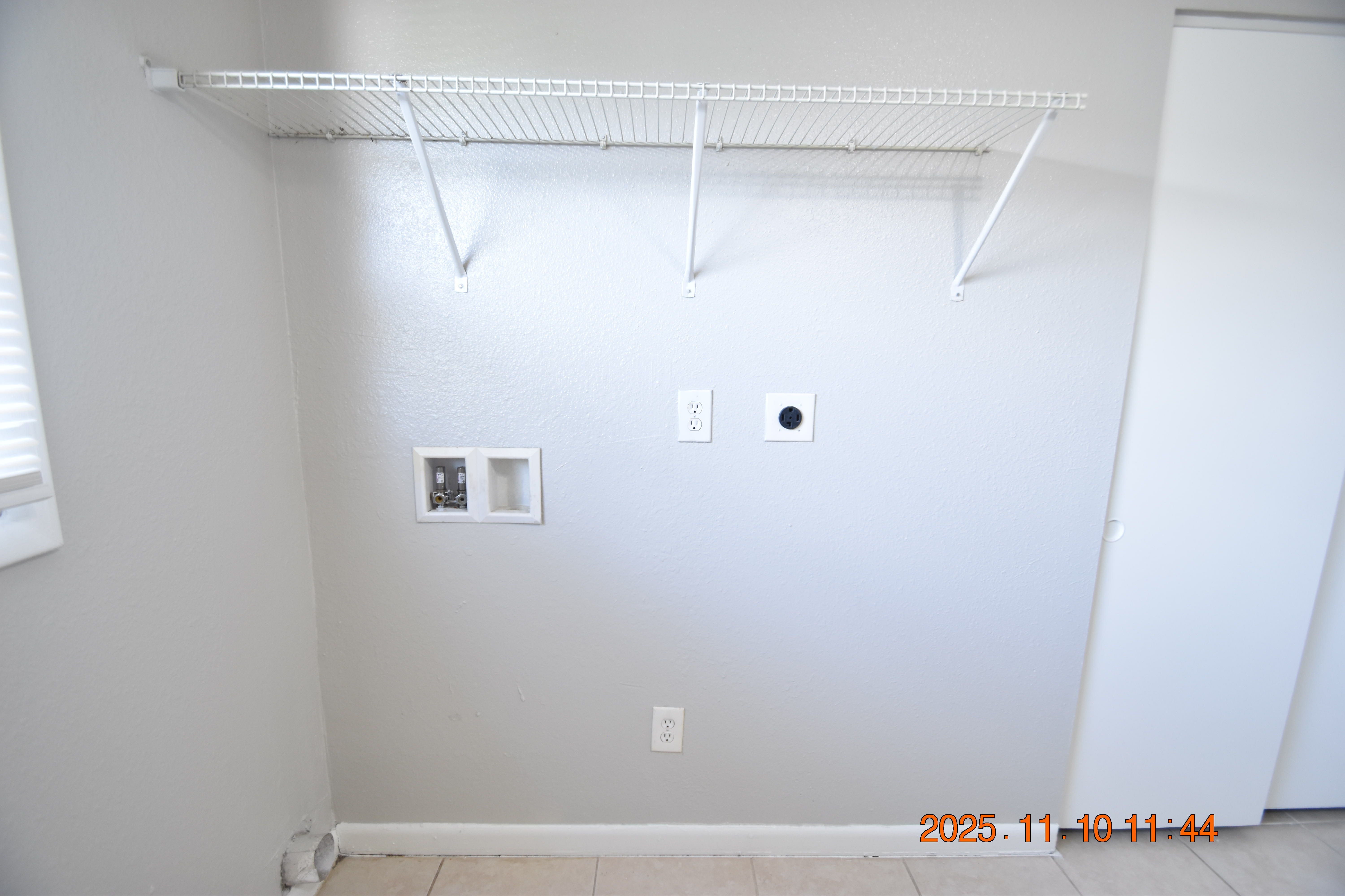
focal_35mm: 15
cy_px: 448
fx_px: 560
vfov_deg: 77.3
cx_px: 672
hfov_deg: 100.4
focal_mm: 10
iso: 800
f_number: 3.5
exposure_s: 1/30
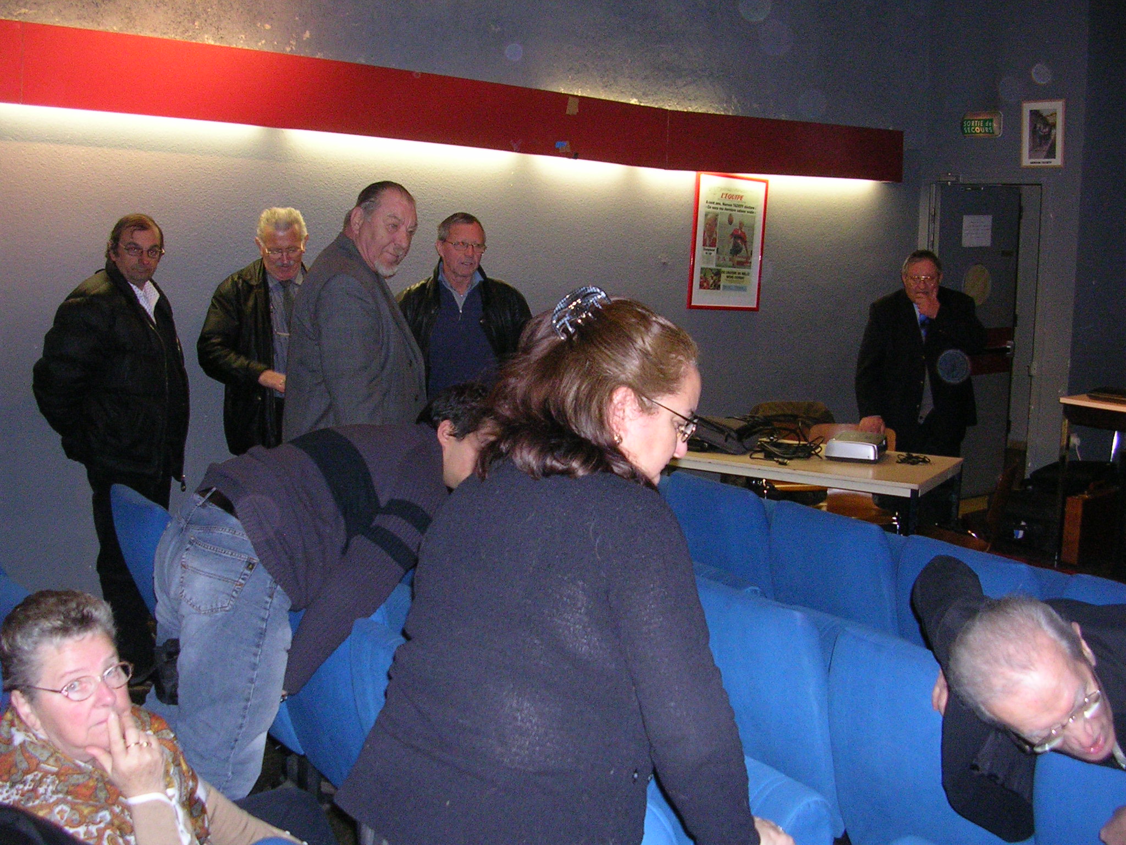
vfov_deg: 37.7
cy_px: 422
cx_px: 563
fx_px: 1236
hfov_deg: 49.0
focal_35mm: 38
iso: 200
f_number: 2.8
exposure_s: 1/60.1
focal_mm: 5.8
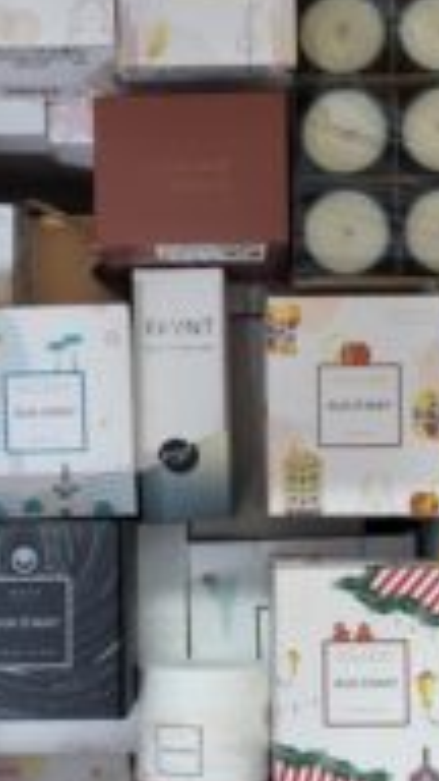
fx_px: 1221
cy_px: 464
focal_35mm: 59
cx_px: 195
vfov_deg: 35.3
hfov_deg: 20.4
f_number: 1.8
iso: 320
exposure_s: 1/50
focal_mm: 5.4
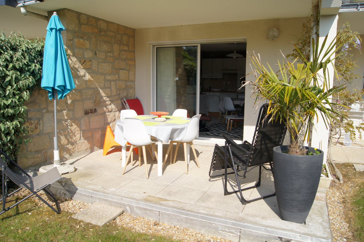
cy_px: 121
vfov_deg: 47.9
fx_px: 273
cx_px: 182
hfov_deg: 67.4
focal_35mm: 27
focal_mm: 18
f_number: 10
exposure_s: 1/320
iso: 200
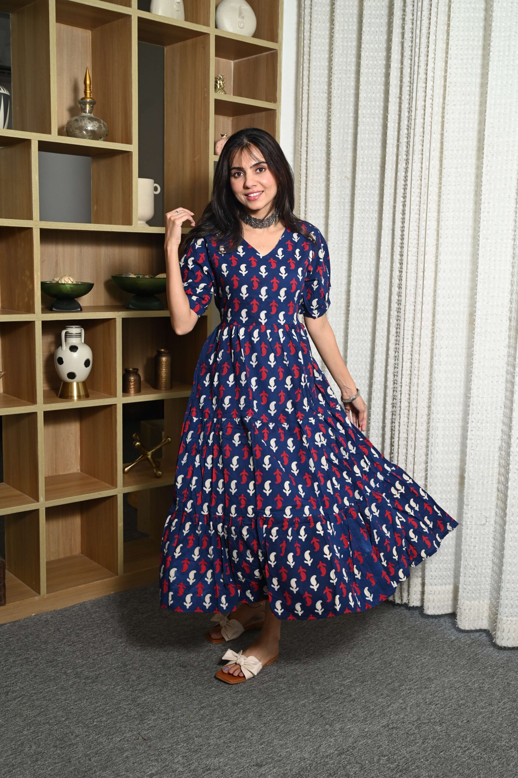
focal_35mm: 38
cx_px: 259
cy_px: 389
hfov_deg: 35.0
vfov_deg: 50.7
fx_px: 821
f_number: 5.6
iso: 400
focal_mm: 38
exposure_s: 1/160
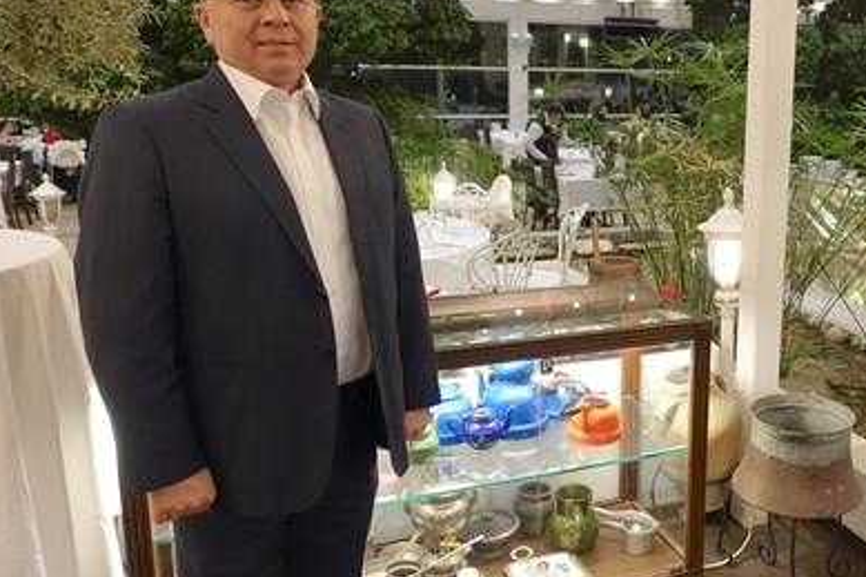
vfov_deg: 35.8
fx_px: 890
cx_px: 643
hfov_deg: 49.9
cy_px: 245
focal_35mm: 37
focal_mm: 8.8
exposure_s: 1/60
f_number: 1.8
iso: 800
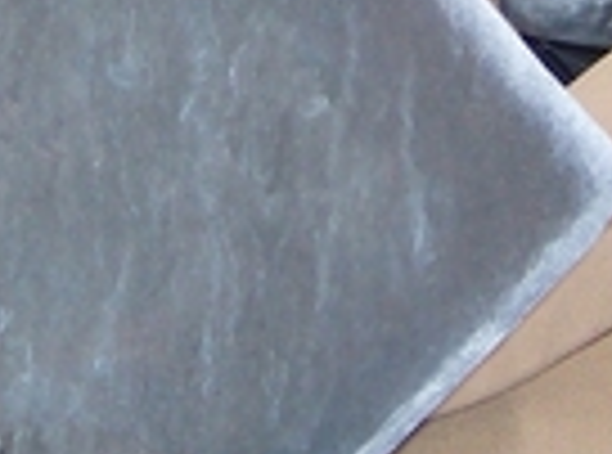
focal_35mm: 159
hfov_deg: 12.5
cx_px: 328
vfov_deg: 8.9
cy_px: -353
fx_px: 2801
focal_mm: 6
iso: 200
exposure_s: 1/805
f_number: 2.8
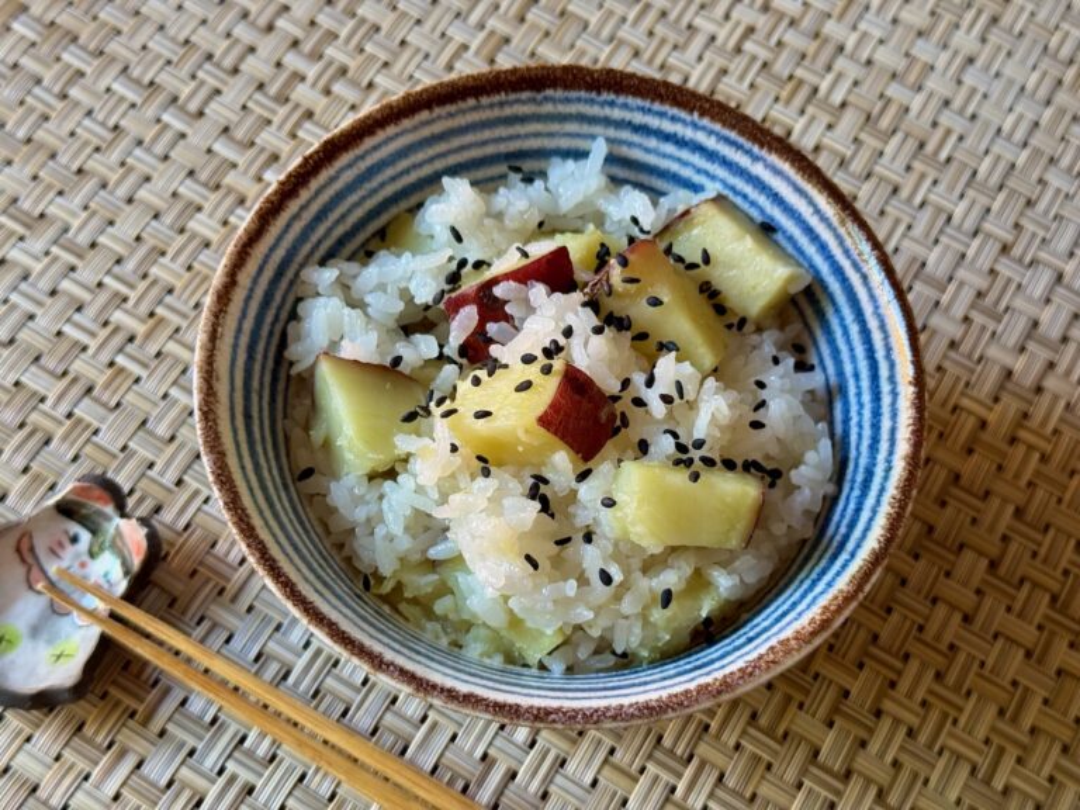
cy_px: 405
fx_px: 1498
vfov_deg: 30.3
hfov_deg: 39.7
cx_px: 540
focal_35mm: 48
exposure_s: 1/60
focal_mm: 6.76
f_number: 1.78
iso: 200
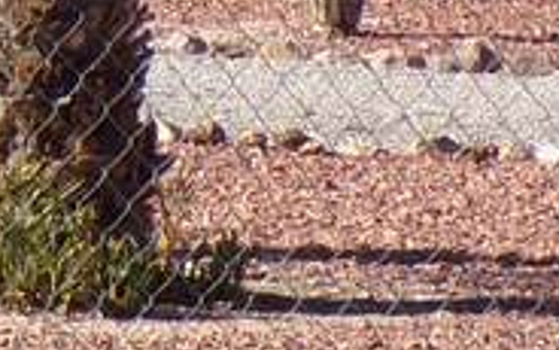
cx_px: -471
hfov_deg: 5.7
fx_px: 5500
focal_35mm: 361
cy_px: -149
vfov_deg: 3.6
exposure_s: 1/280
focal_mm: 8.7
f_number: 5.1
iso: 80
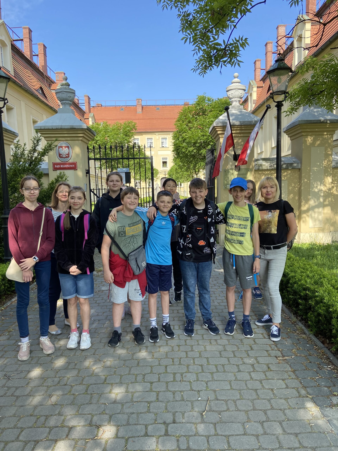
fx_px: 338
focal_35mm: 26
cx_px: 169
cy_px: 226
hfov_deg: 53.1
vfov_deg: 67.3
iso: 32
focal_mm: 4.25
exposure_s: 1/706
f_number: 1.8
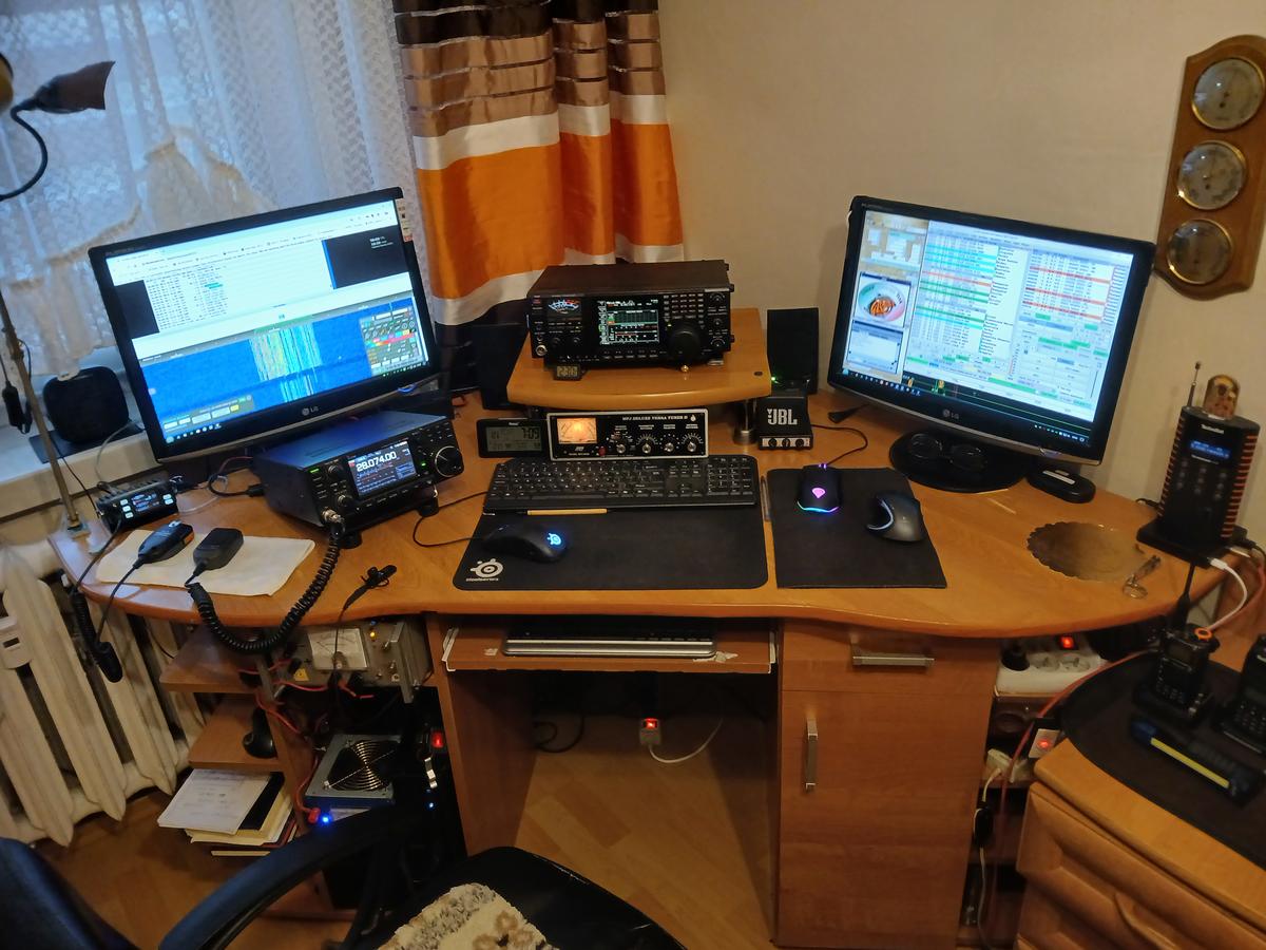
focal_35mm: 26
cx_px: 633
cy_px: 475
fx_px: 951
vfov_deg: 53.1
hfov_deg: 67.3
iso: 250
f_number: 1.8
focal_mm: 3.98
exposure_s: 1/33.3
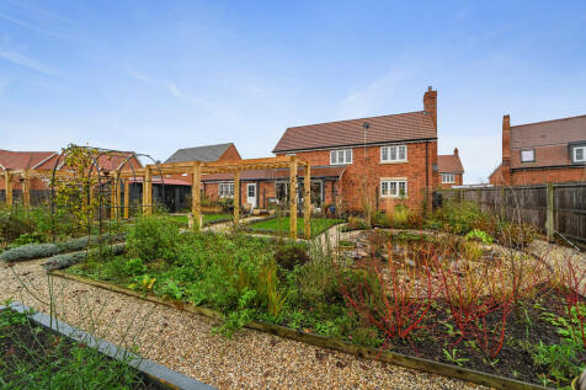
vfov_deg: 81.2
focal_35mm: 14
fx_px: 228
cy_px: 195
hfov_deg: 104.3
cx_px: 293
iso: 500
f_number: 8
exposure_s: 1/160
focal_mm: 14
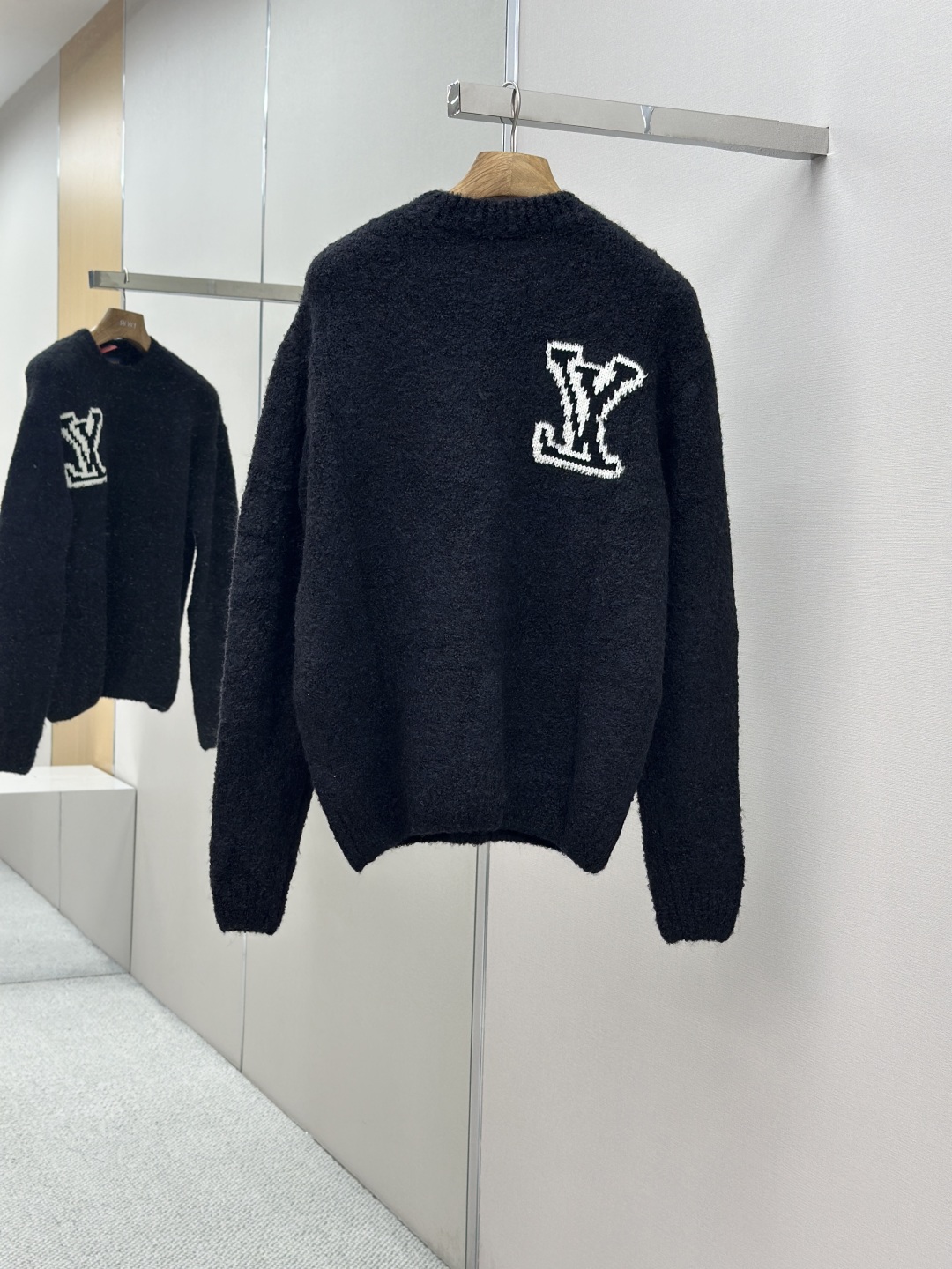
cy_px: 634
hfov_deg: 30.3
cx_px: 476
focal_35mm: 48
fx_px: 1760
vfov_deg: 39.7
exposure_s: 1/195
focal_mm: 6.86
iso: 80
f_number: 1.78
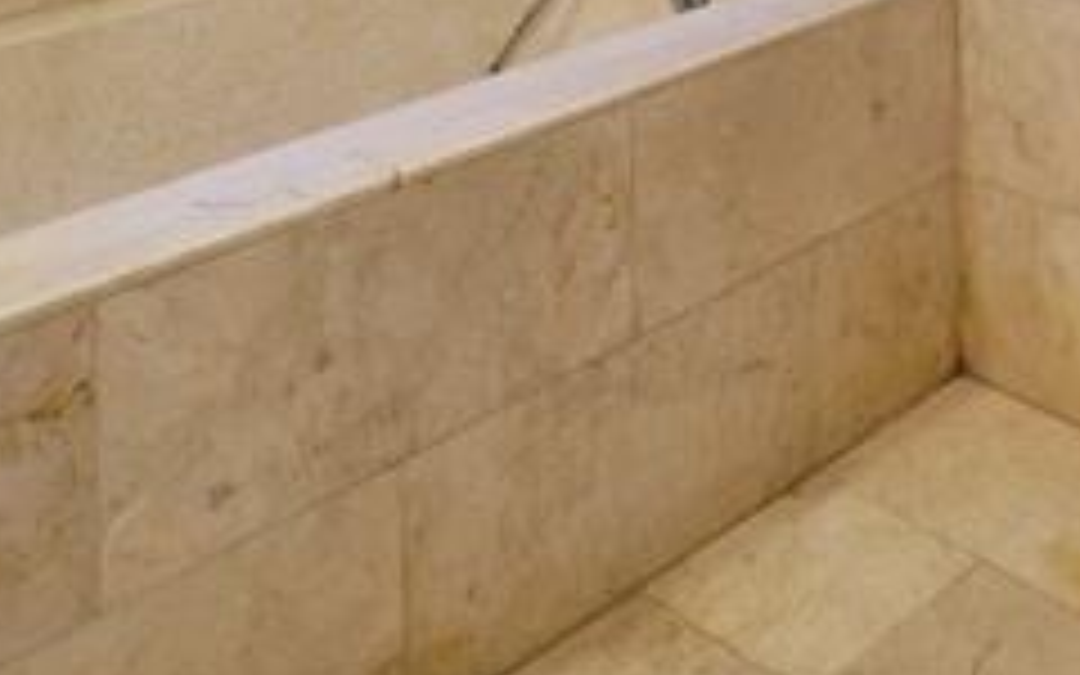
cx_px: 1008
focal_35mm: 51
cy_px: -479
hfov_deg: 36.6
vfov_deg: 19.9
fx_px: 1501
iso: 160
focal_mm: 10
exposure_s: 2.5
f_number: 16
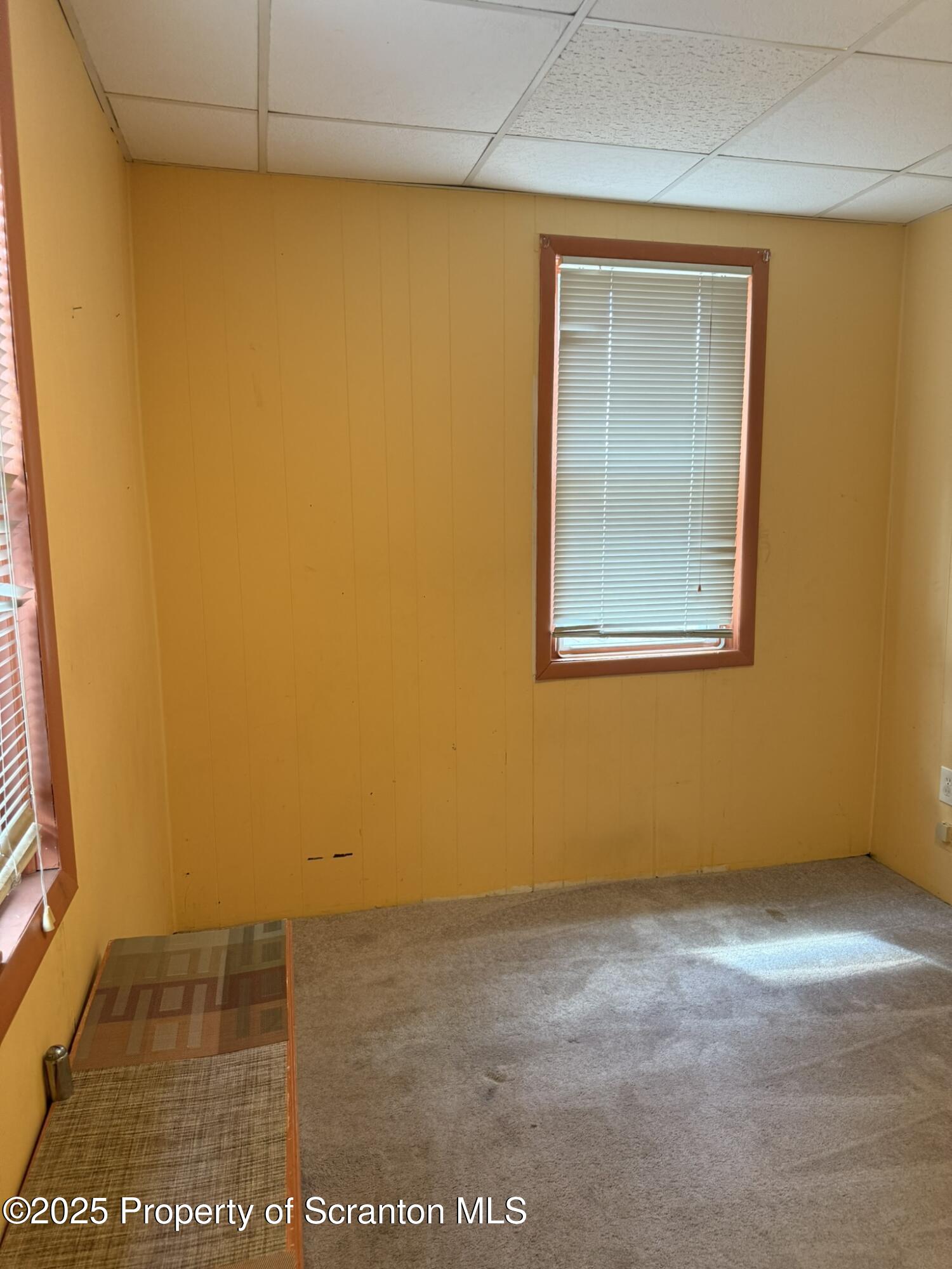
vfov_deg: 71.6
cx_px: 476
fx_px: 880
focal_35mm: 24
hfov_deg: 56.8
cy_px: 634
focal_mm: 6.76
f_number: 1.78
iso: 200
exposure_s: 1/60
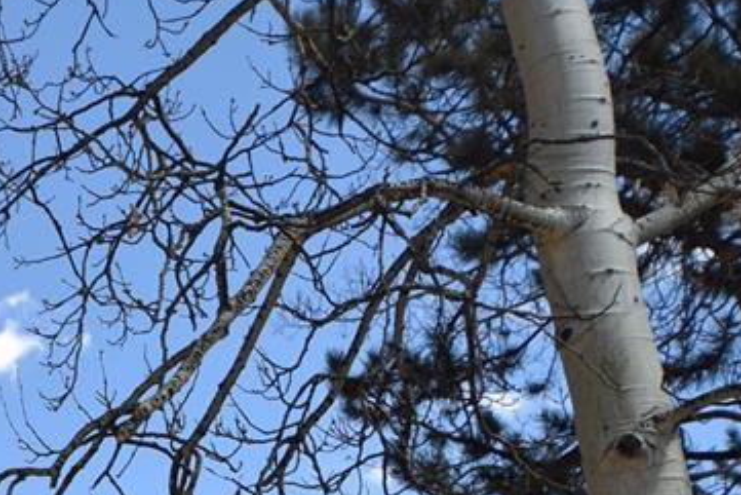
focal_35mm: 85
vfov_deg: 15.3
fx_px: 1750
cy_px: 643
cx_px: -240
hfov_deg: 21.5
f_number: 6.3
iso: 100
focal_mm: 20
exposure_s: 1/160
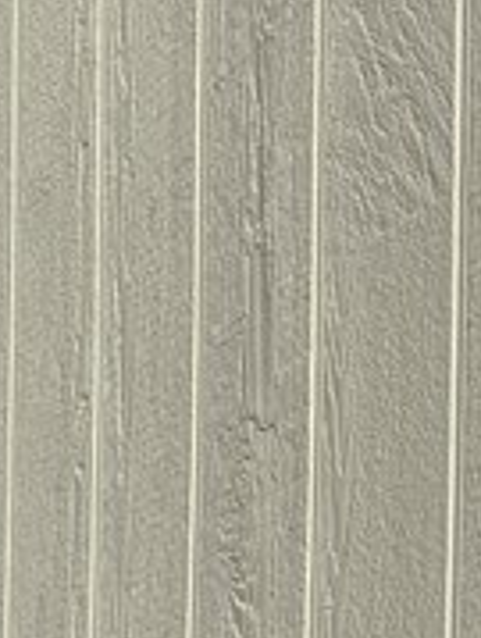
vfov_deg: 12.7
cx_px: -395
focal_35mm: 137
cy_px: 1247
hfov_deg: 10.2
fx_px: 2529
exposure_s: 1/14286
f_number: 1.78
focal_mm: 6.76
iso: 80
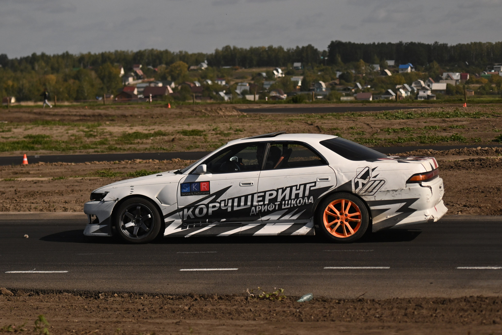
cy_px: 165
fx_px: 1533
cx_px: 249
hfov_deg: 18.6
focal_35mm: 110
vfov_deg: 12.4
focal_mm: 70
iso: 720
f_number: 2.8
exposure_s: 1/32000
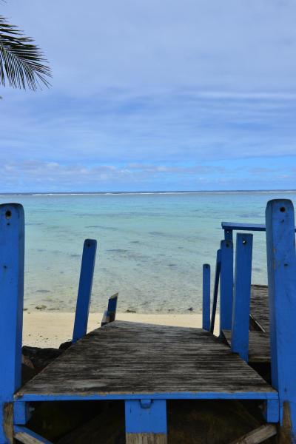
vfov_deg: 53.1
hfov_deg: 36.9
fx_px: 444
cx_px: 148
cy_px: 222
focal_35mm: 36
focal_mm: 36
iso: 200
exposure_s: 1/320
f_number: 14
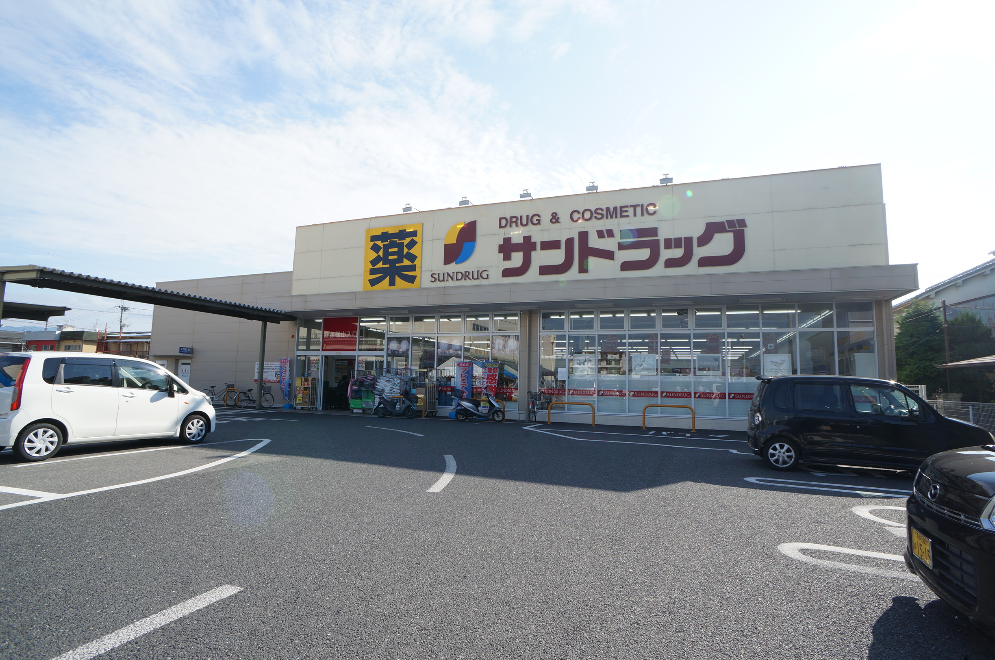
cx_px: 498
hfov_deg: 73.8
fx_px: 662
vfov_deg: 53.0
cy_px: 330
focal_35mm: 24
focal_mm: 16
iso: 100
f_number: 9
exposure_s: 1/100
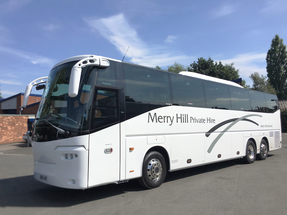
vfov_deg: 48.2
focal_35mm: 29
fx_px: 240
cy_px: 108
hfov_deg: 61.7
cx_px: 144
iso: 25
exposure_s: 1/4049
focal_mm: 4.15
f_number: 2.2
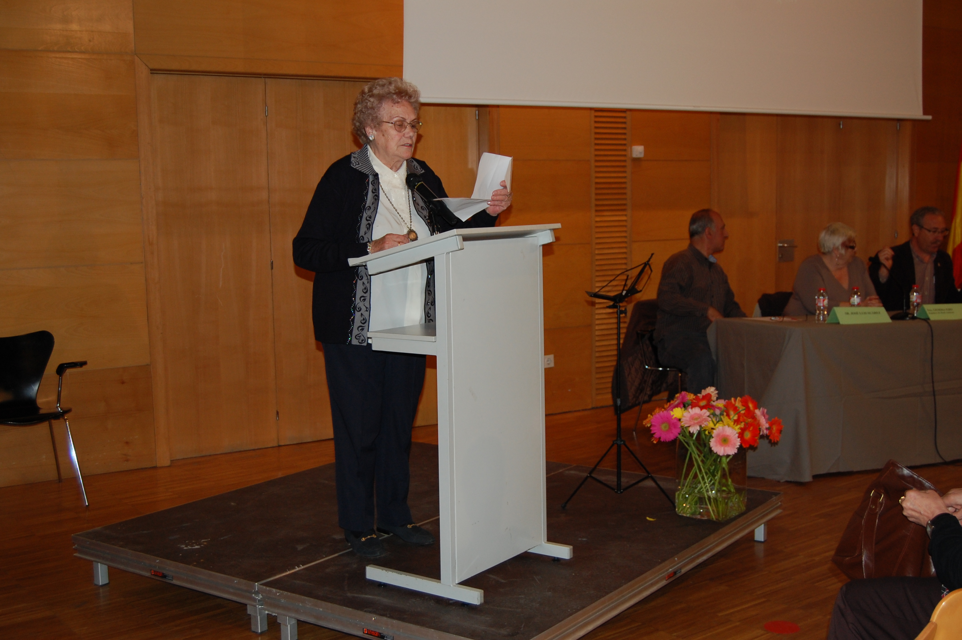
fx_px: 1121
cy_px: 320
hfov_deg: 46.4
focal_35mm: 42
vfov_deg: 31.8
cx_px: 481
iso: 400
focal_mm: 28
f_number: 4.2
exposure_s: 1/60
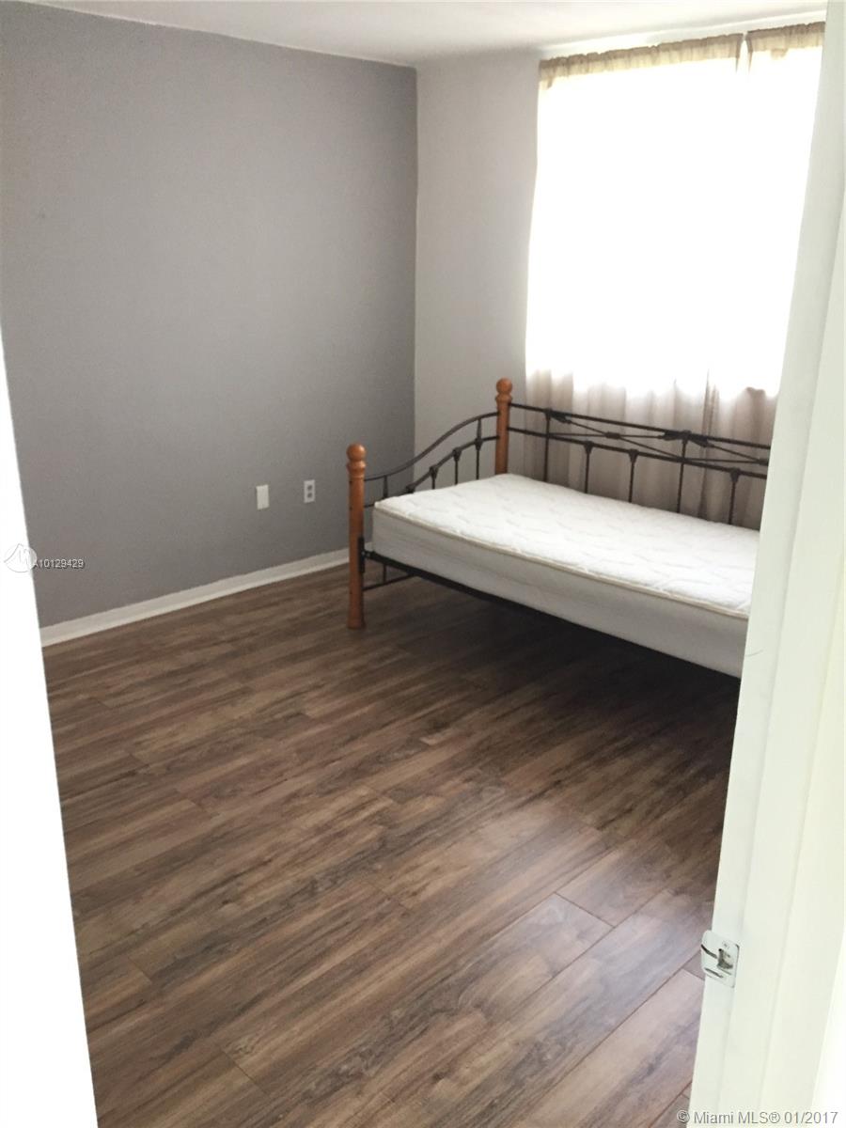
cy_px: 564
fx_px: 945
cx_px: 423
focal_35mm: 29
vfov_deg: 61.7
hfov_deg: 48.2
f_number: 2.2
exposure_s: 1/30
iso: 200
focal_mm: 4.15
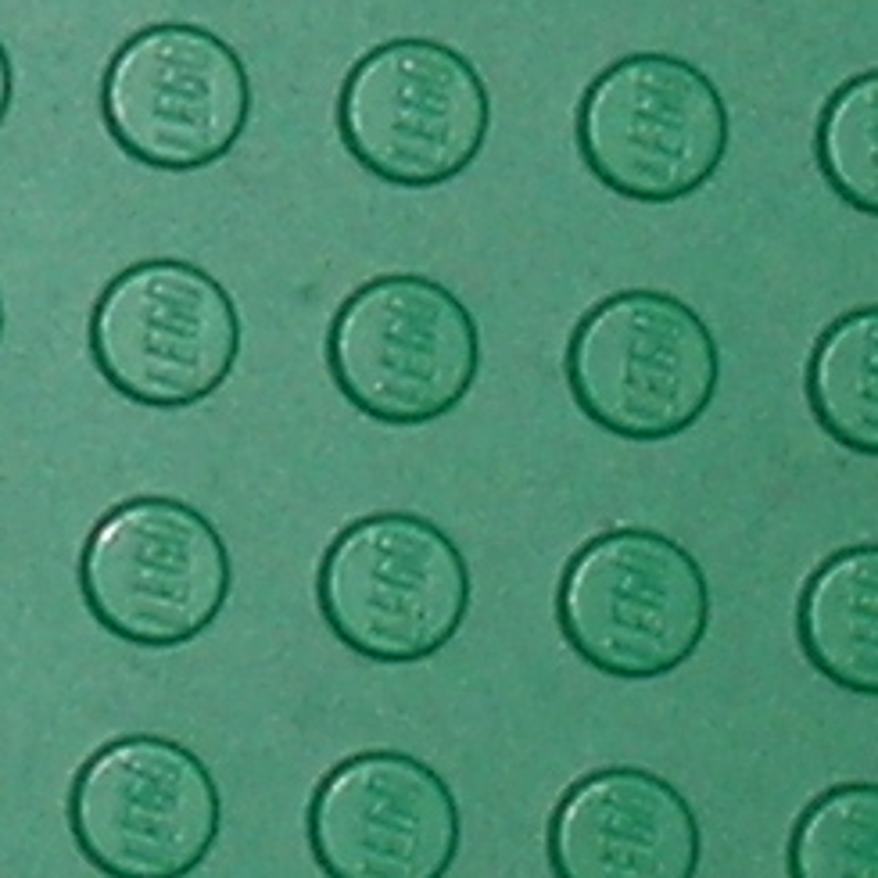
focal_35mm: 608
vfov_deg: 2.8
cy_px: -1462
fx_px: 17447
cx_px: -2605
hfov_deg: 2.8
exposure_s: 1/121
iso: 50
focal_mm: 13.5
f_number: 3.8
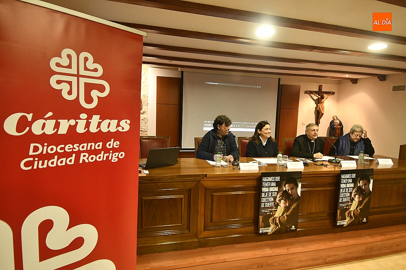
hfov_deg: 81.2
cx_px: 203
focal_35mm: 21
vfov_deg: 59.5
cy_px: 135
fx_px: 237
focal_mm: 14
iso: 2000
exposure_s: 1/80
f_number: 4
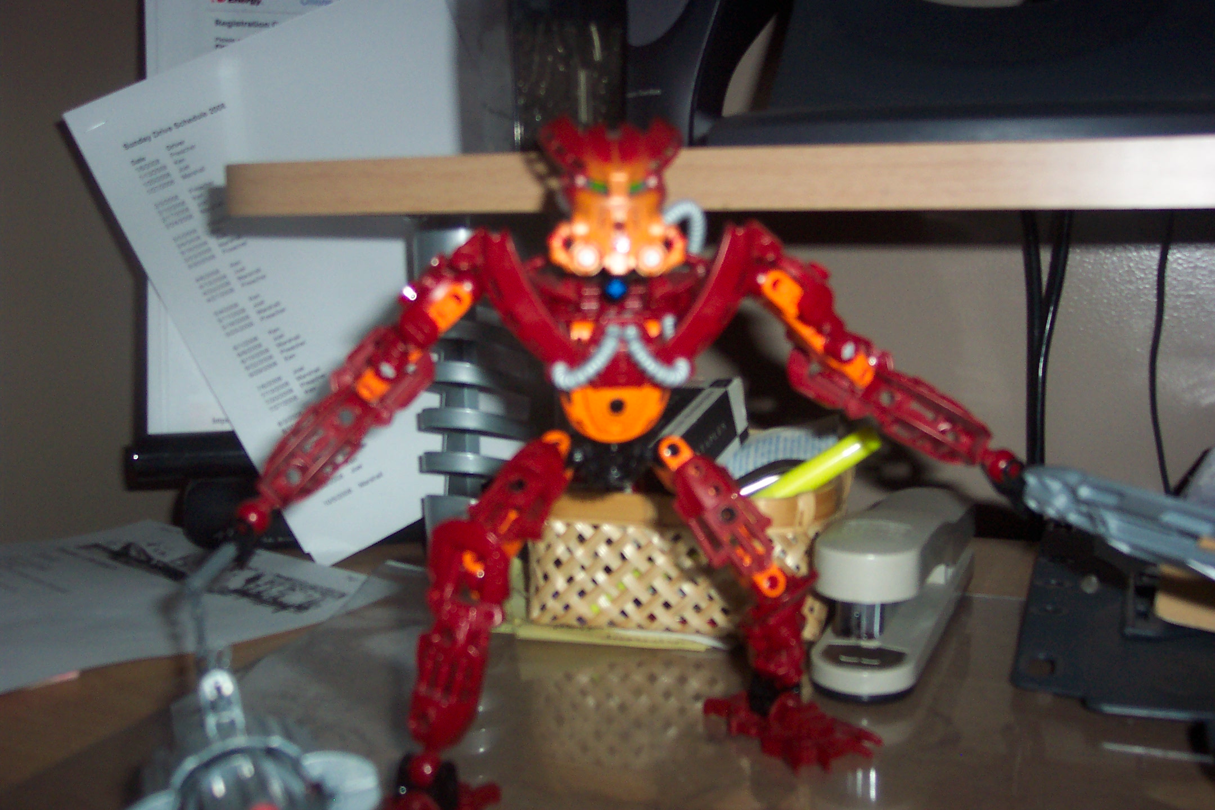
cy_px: 405
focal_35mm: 38
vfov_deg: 35.1
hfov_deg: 50.7
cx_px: 608
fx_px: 1282
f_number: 2.8
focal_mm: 8
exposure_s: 1/30
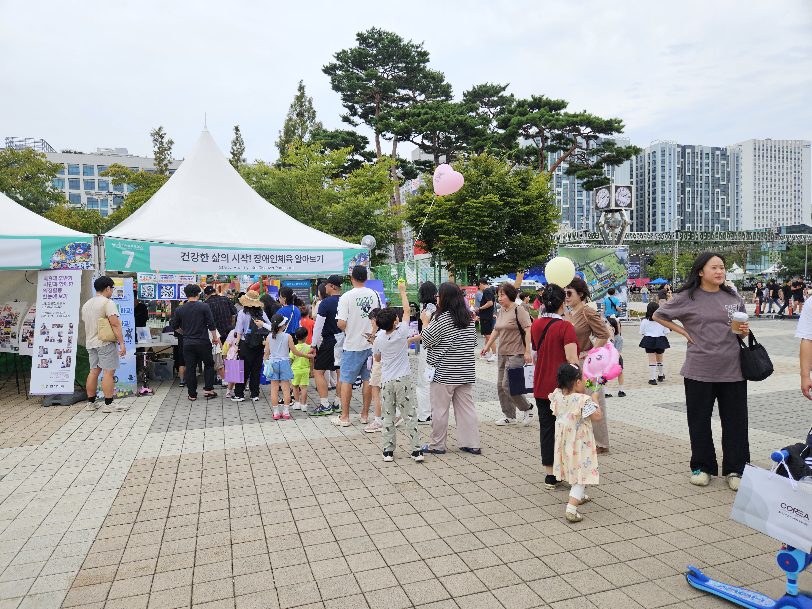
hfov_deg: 73.9
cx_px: 406
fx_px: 540
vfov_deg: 58.9
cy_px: 304
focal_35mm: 23
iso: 25
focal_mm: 5.4
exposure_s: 1/670
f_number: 1.8
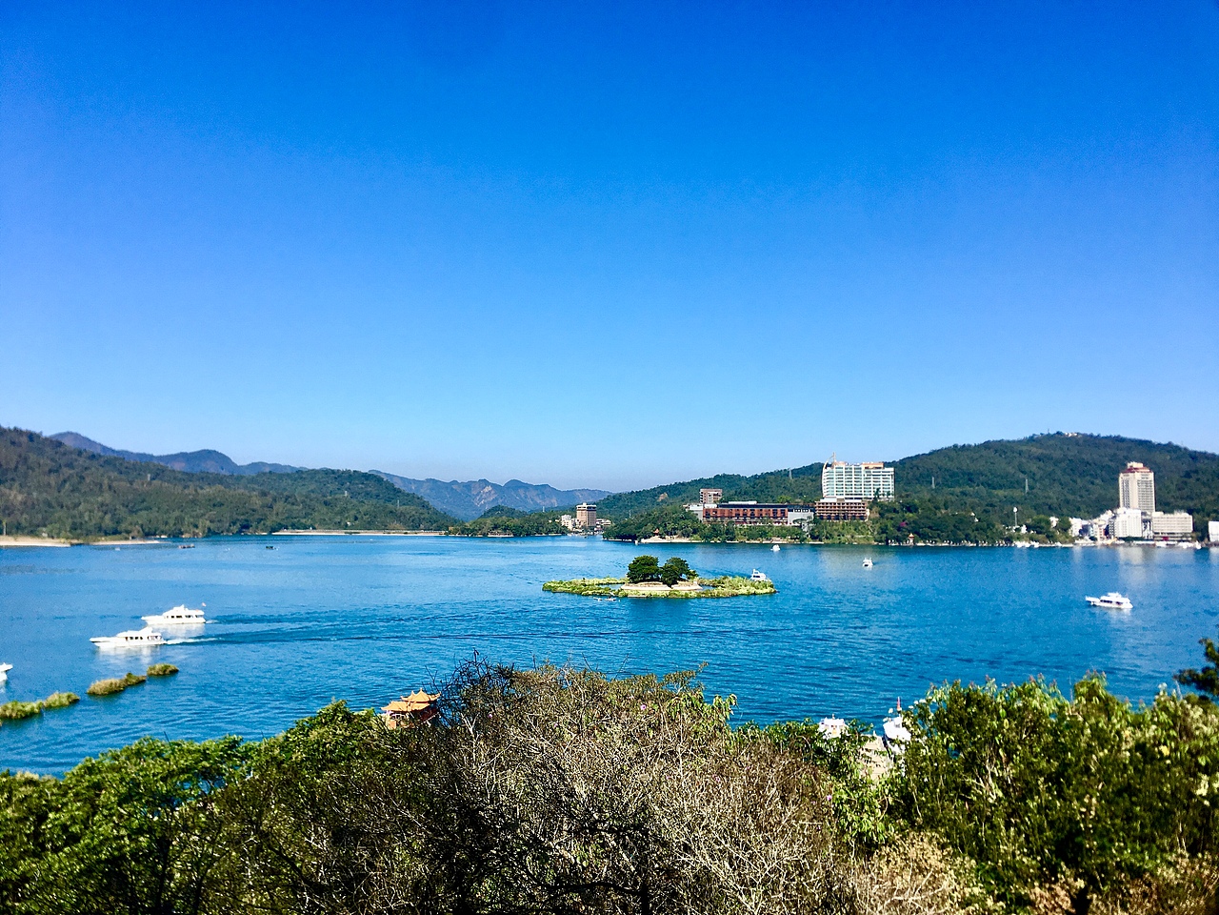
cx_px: 610
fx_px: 1021
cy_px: 458
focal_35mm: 29
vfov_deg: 48.2
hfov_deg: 61.7
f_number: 2.2
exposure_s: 1/1876
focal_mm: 4.15
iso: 25
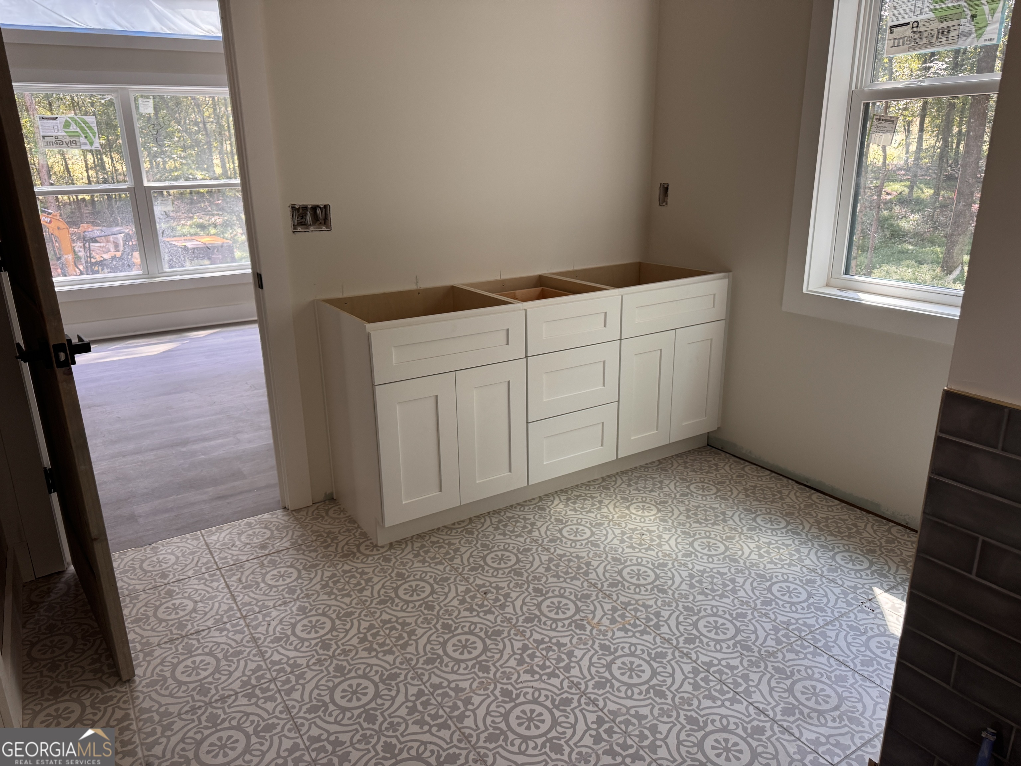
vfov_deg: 56.8
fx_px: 708
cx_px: 510
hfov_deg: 71.6
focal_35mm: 24
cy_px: 383
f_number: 1.78
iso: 160
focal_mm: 6.76
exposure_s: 1/121
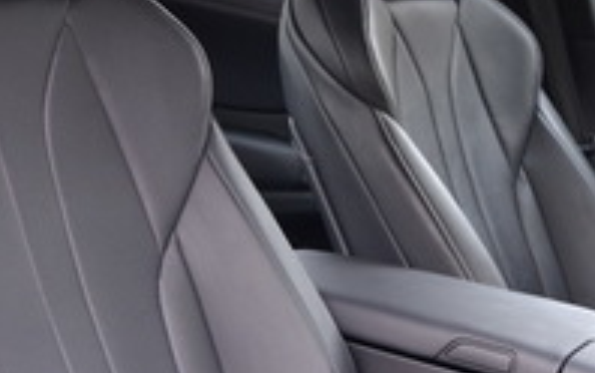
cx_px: 403
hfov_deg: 24.8
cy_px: 305
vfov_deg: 15.6
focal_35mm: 83
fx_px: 1347
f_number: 4.5
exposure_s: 1/80
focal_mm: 27
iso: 400
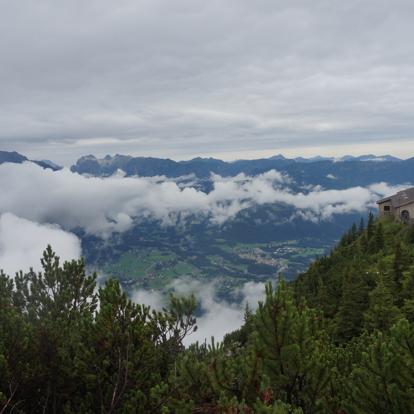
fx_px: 460
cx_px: 211
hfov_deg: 48.4
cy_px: 222
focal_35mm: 34
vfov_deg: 48.4
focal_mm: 16
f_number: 10
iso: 200
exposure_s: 1/125
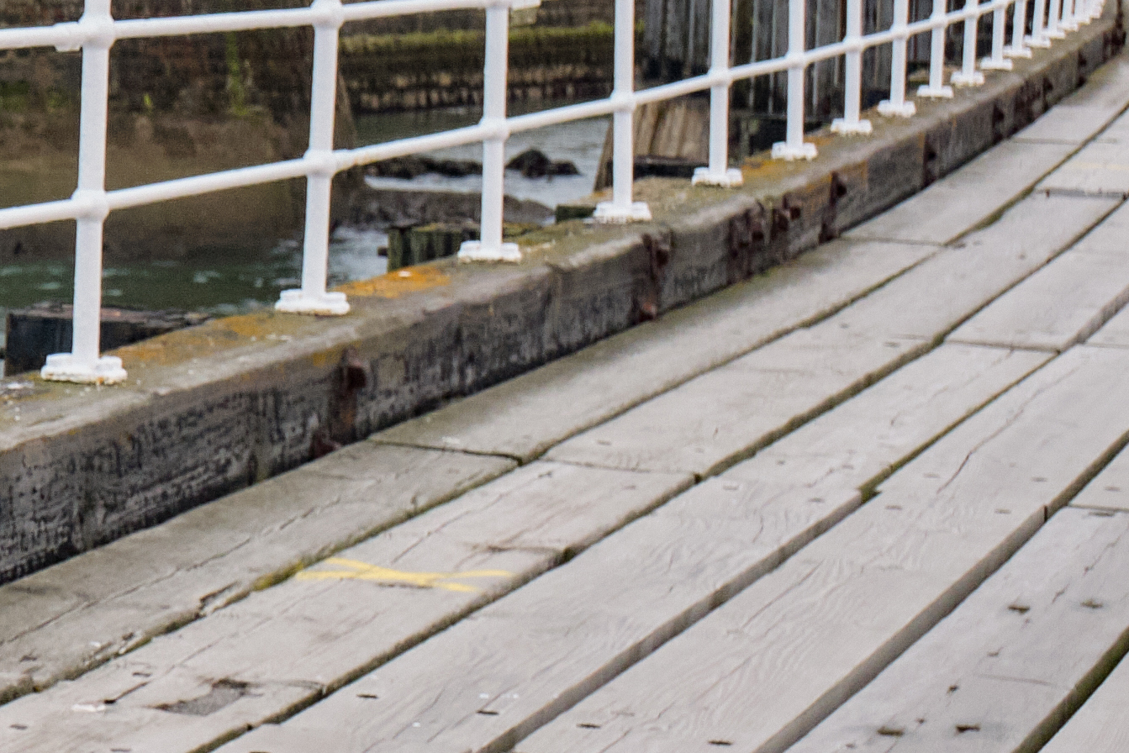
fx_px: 4517
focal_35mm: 144
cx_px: -1209
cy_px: 45
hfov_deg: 12.4
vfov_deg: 9.5
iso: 500
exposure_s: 1/105
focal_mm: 20.6
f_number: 5.6
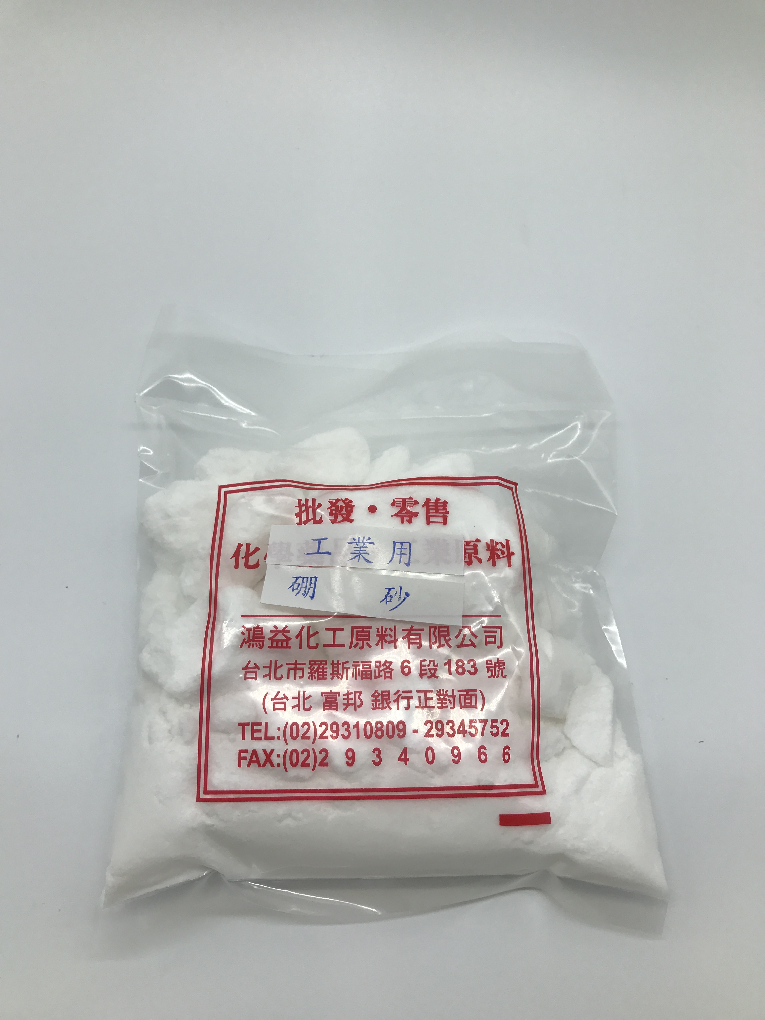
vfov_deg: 63.4
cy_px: 510
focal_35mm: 28
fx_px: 825
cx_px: 382
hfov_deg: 49.7
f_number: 1.8
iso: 20
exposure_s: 1/647
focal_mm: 3.99
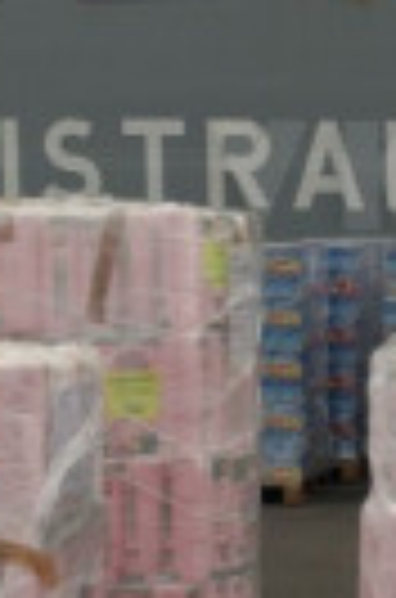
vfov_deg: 12.2
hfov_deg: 8.4
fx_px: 2703
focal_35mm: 163
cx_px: 322
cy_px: -234
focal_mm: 24
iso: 250
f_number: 8
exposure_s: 1/320
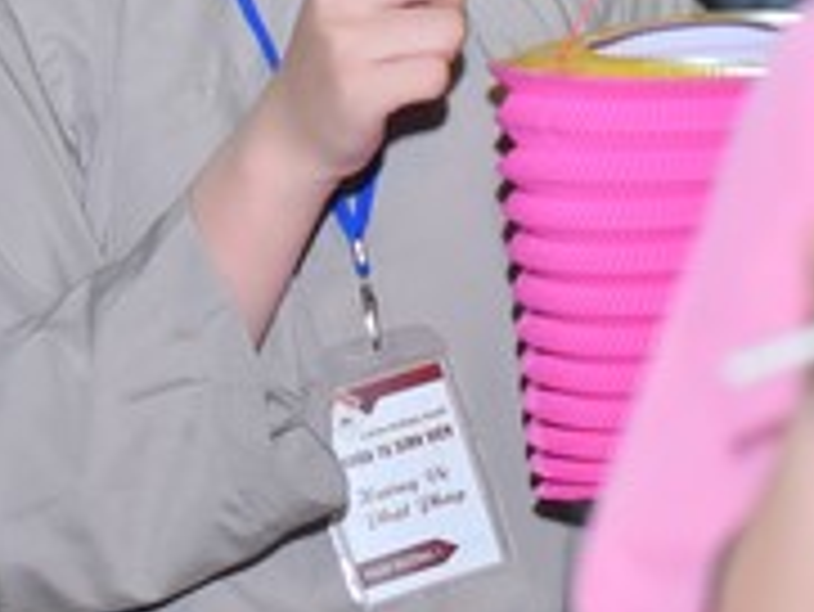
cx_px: 693
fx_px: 6989
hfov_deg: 6.7
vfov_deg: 5.0
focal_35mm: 297
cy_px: -263
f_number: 2.8
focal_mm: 86
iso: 2000
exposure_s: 1/200
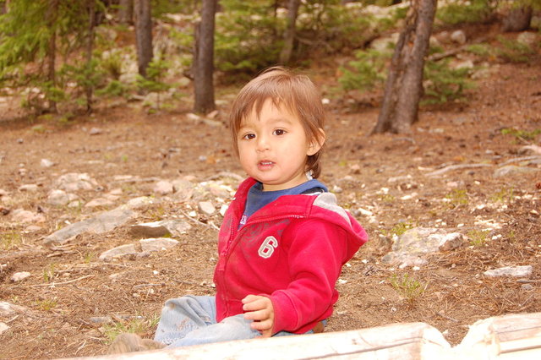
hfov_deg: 33.4
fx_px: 901
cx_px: 270
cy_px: 180
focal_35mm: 60
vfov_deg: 22.6
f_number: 5
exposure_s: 1/160
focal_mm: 40
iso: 400
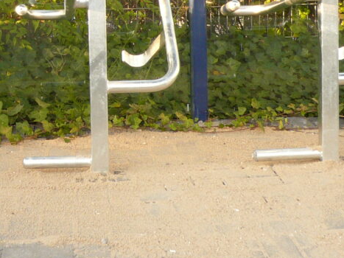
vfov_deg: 18.2
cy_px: 2
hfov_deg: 24.6
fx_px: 785
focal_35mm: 79
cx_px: 105
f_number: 2.9
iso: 100
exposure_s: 1/125
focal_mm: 4.9
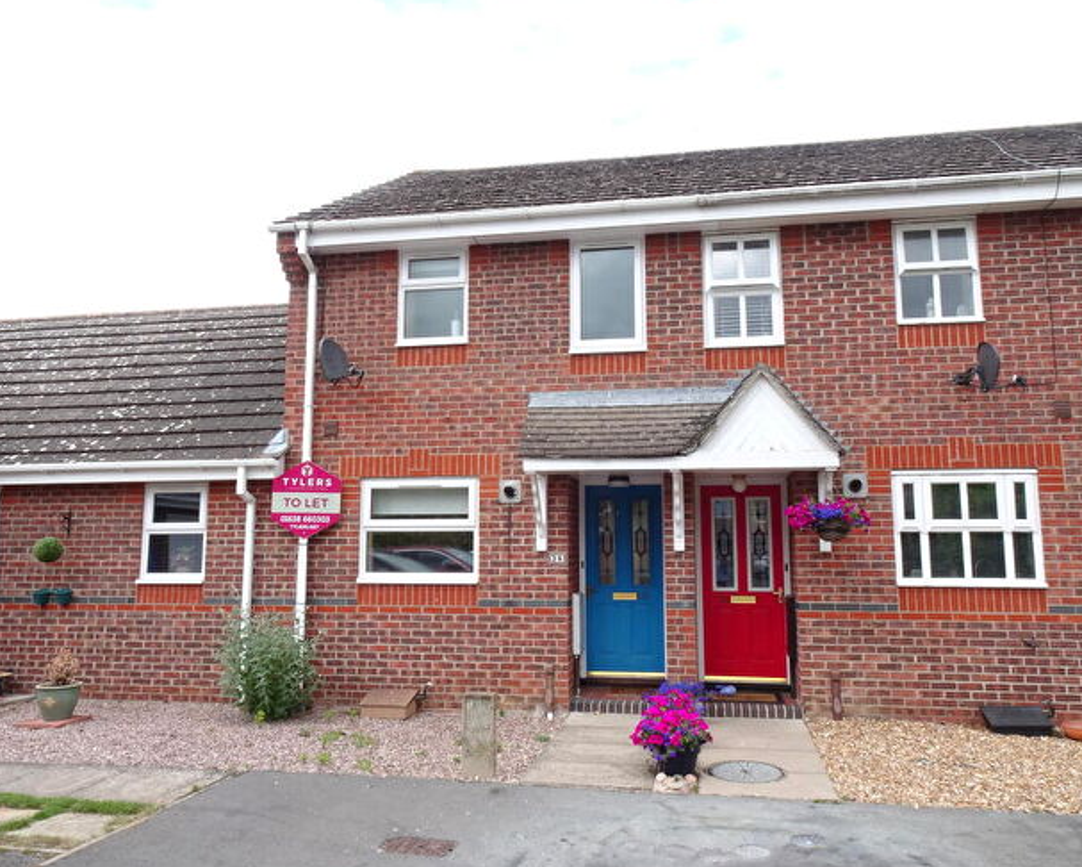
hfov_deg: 64.0
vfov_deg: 53.2
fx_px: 865
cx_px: 553
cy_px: 429
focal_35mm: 27
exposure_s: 1/40
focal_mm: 4.1
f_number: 8
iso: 80
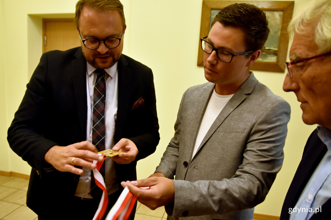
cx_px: 166
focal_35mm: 26
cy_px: 110
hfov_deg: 70.4
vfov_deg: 50.4
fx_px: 234
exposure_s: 1/60
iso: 800
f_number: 2.8
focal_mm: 17
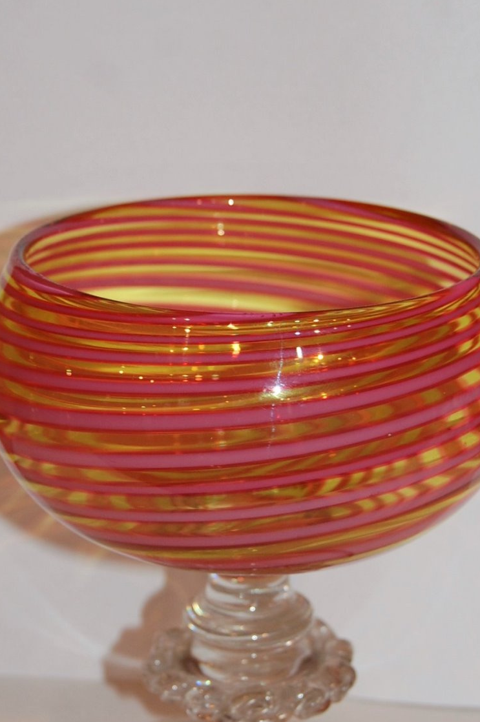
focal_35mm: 73
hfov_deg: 18.6
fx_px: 1463
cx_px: 227
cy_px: 484
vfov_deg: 27.6
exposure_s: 1/60
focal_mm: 34
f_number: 4.5
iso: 400
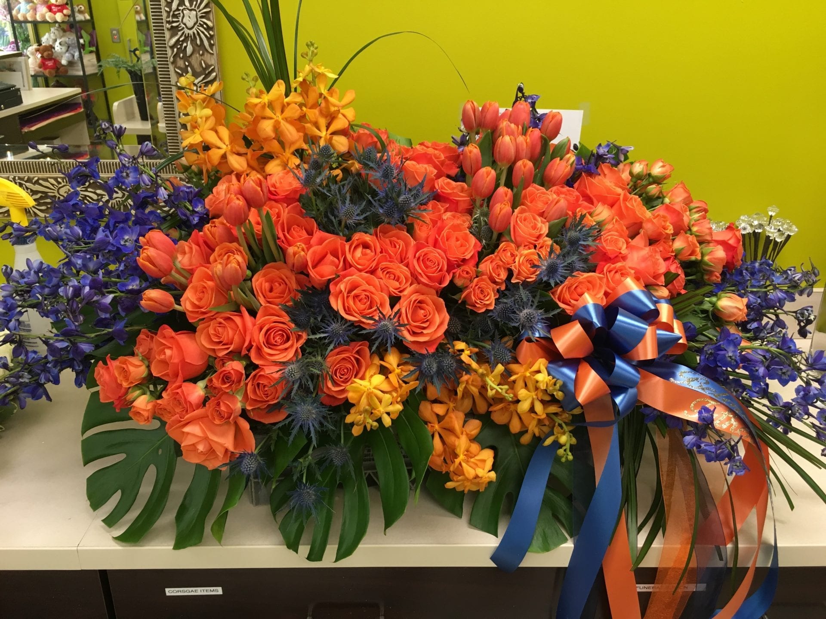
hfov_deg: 61.7
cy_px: 310
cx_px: 413
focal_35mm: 29
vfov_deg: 48.2
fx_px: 692
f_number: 2.2
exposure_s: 1/30
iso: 80
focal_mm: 4.15
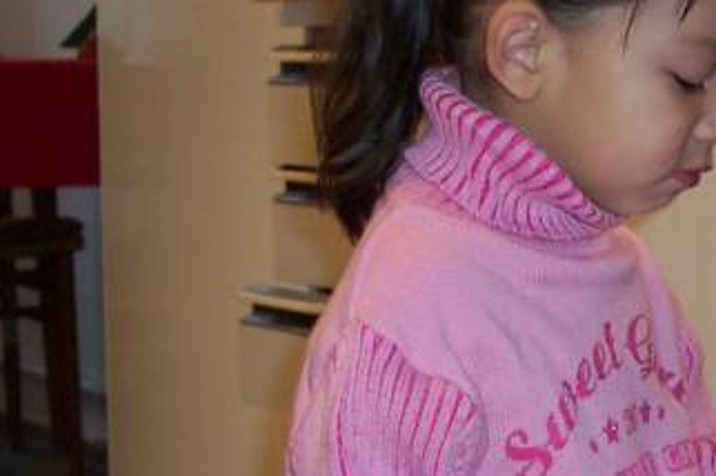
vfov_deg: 11.5
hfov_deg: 17.1
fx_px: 2325
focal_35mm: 117
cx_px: 740
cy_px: 520
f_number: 2.8
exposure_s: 1/30
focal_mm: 8
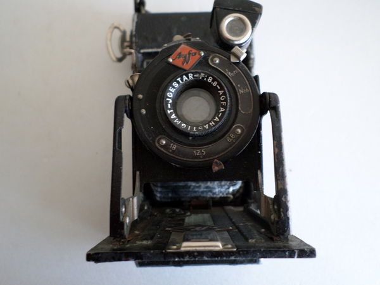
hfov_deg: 65.3
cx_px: 190
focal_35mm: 27
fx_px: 296
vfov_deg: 51.4
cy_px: 142
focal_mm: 4.9
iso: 160
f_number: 2.6
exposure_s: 1/30
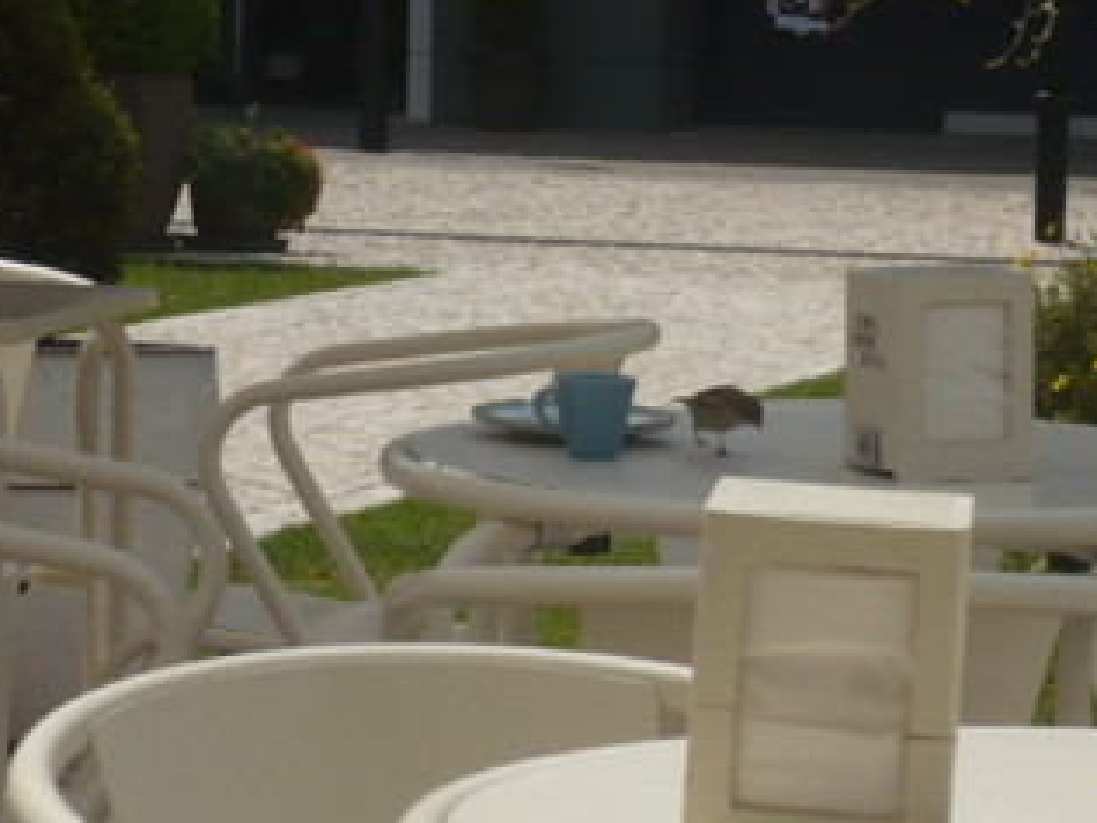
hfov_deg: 11.9
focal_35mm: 166
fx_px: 5261
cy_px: 474
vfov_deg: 8.9
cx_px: 732
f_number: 5
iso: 100
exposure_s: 1/800
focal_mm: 17.4
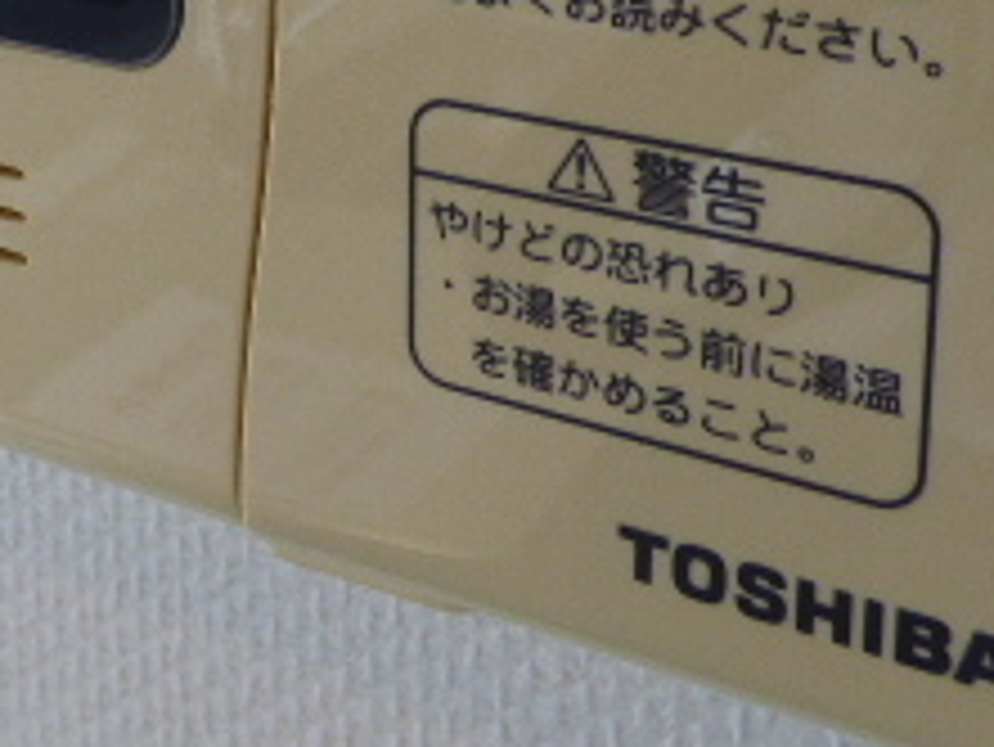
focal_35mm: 58
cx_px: 265
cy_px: -220
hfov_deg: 32.7
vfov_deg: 22.6
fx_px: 1666
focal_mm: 3.58
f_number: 2.8
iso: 100
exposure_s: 1/100
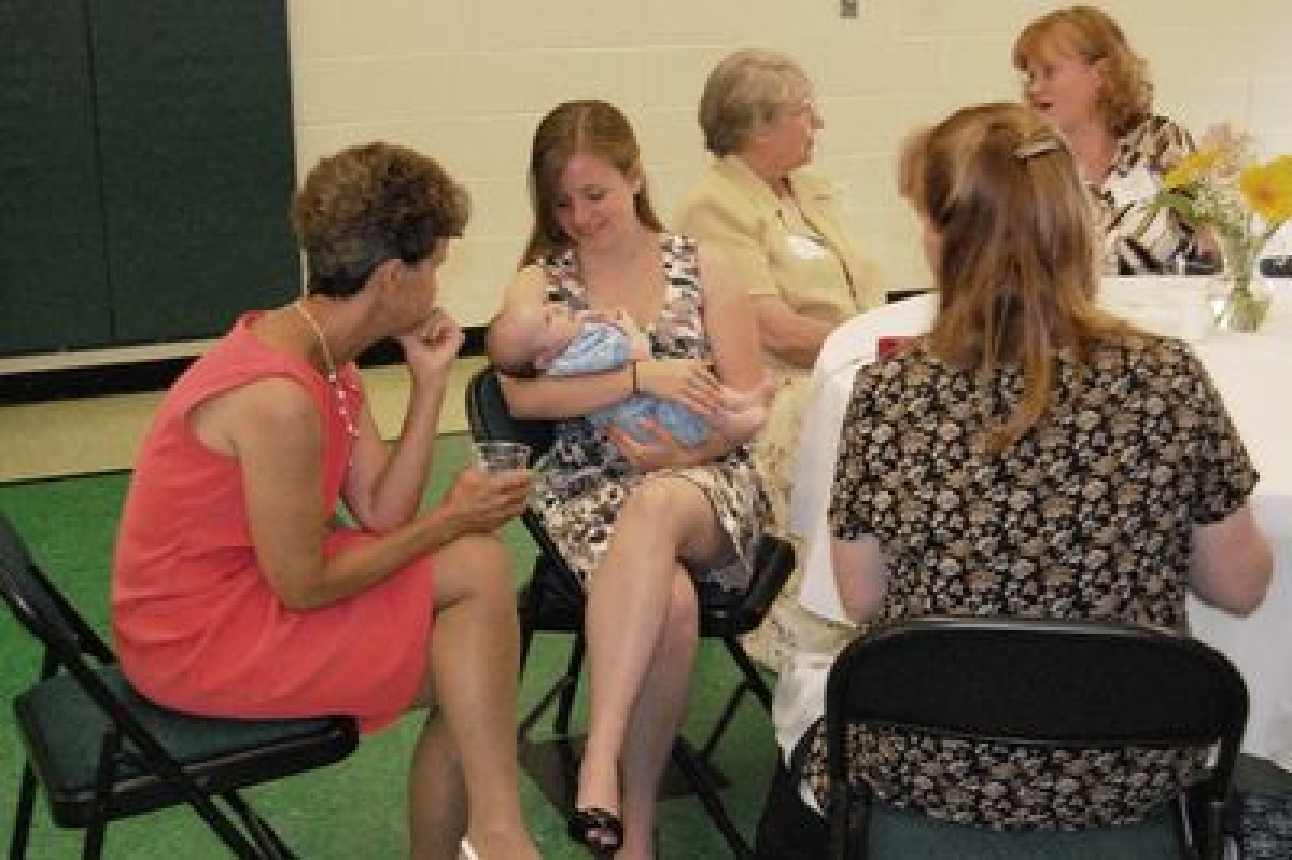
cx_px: 646
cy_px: 430
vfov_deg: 25.7
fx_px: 1883
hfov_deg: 37.9
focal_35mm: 52
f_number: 5.6
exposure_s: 1/60
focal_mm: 35
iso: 1600
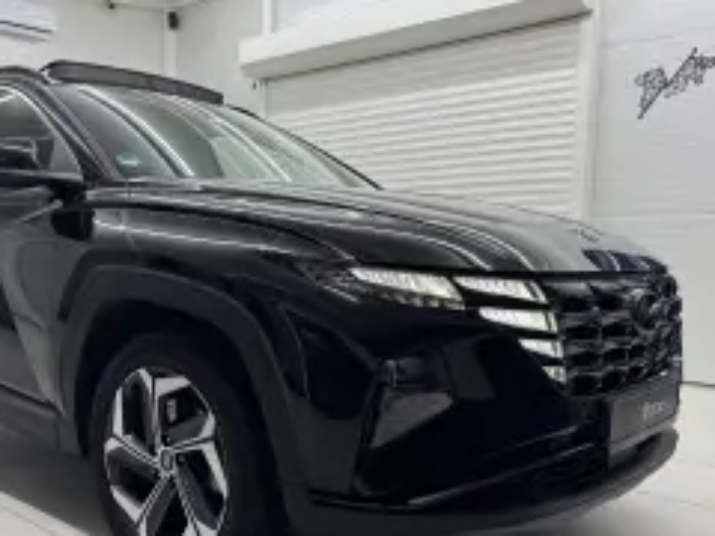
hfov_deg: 50.7
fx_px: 744
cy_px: 339
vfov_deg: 39.4
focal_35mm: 36
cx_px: 256
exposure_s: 1/94
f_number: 1.78
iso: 200
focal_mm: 6.76
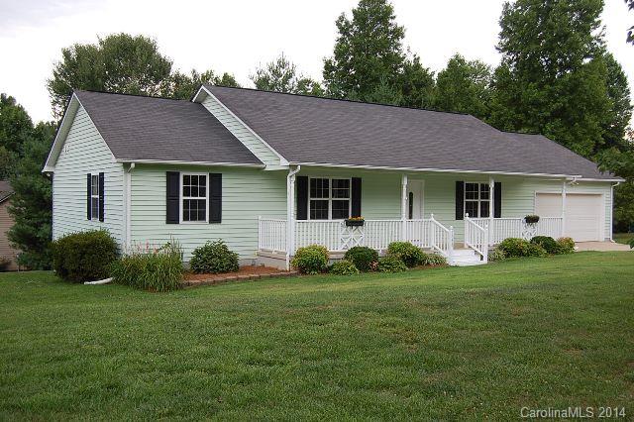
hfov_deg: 53.2
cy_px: 211
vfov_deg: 36.8
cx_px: 317
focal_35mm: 36
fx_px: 634
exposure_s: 1/125
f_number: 5.6
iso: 200
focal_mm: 24
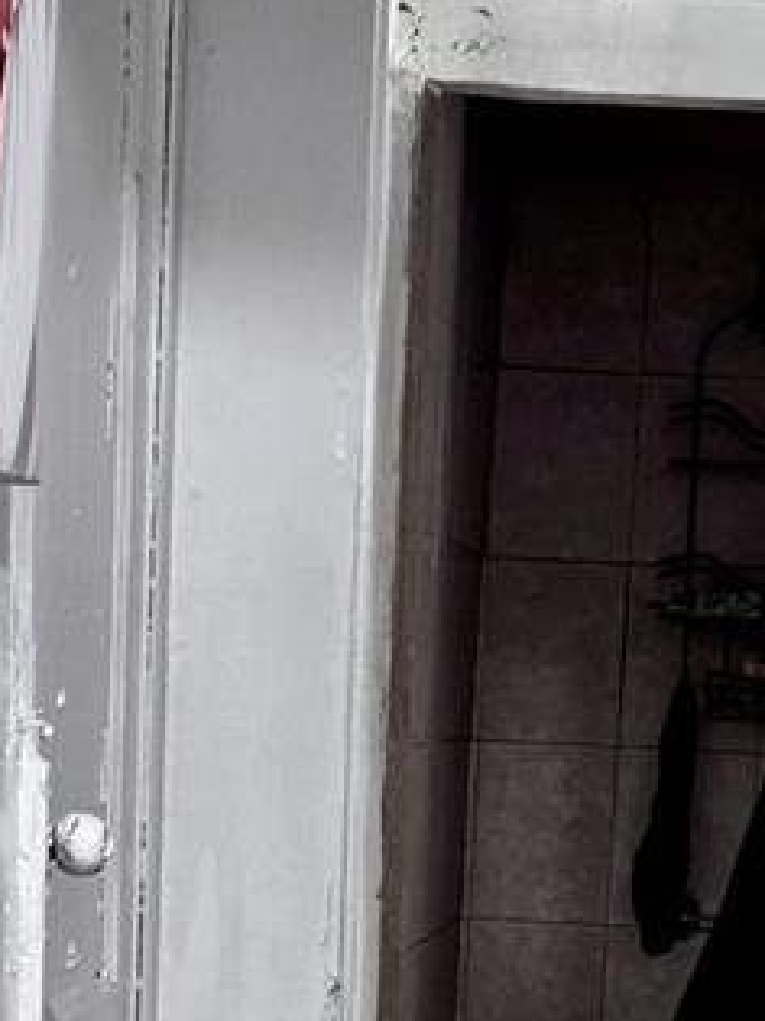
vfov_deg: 15.6
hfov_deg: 12.6
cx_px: 454
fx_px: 3450
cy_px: 1491
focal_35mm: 117
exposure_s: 1/60
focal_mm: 6.76
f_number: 1.78
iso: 320
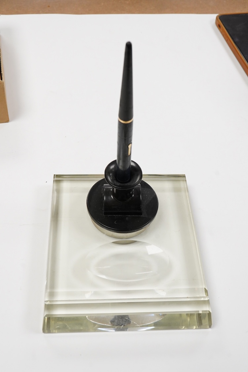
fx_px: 465
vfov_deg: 43.6
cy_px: 186
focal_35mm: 45
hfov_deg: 29.9
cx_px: 124
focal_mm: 30
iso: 2500
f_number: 16
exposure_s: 1/100
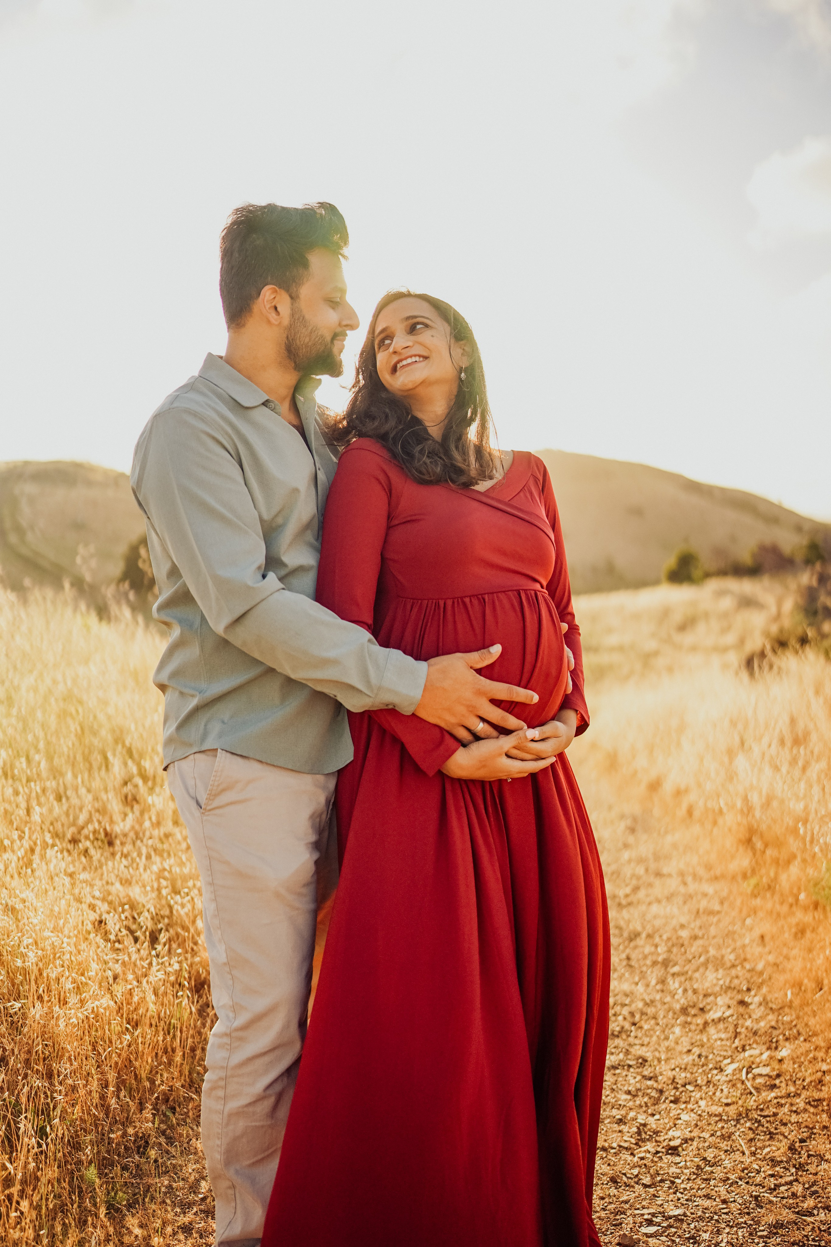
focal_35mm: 35
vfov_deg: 54.4
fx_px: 1212
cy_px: 624
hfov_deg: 37.9
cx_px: 416
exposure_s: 1/8000
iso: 400
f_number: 1.4
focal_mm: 35
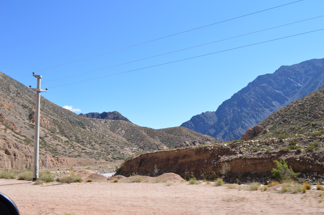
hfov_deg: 62.0
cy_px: 108
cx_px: 162
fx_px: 270
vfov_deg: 43.5
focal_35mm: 30
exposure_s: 1/200
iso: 100
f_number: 7.1
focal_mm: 20
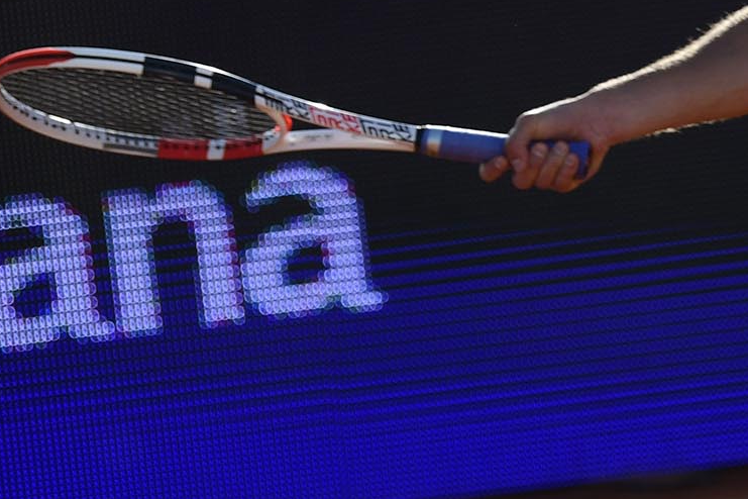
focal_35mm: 648
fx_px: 13463
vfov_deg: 2.1
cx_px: 1370
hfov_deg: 3.2
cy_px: 139
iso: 320
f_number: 4
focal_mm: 160
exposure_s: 1/2500
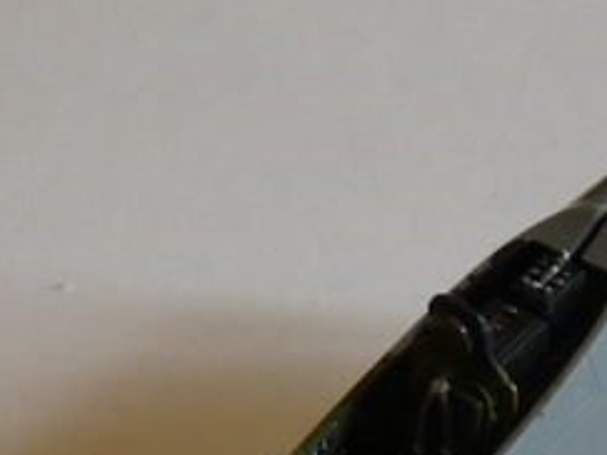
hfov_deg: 7.9
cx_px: 377
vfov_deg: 5.9
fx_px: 4382
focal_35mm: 250
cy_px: 552
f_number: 3.2
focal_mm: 9.5
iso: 100
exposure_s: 1/60
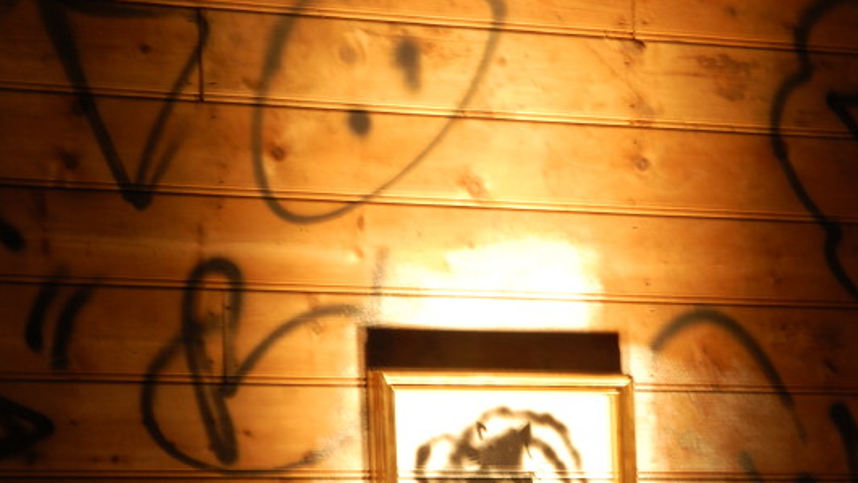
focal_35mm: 166
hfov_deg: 13.0
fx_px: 3776
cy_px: 352
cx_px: 429
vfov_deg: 7.3
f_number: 10
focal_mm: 70
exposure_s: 1/5
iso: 200
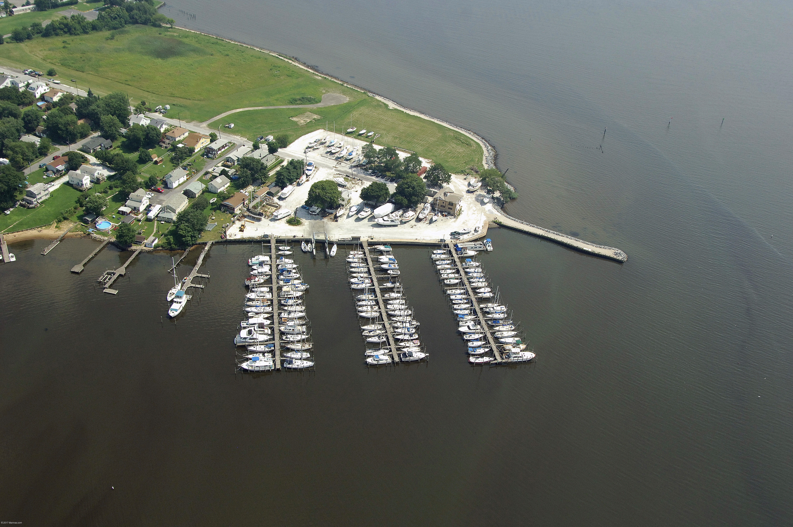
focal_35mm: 36
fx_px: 792
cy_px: 264
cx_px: 396
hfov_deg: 53.2
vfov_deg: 36.8
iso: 400
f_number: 7.1
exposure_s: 1/1000
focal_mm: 24
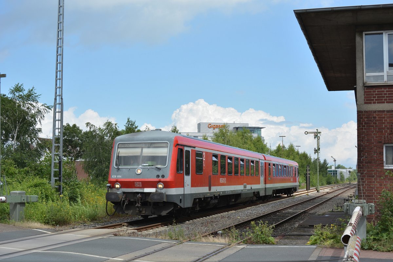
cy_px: 131
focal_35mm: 57
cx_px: 196
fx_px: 622
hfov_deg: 35.1
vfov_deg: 23.8
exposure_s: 1/640
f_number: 8
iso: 250
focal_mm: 38
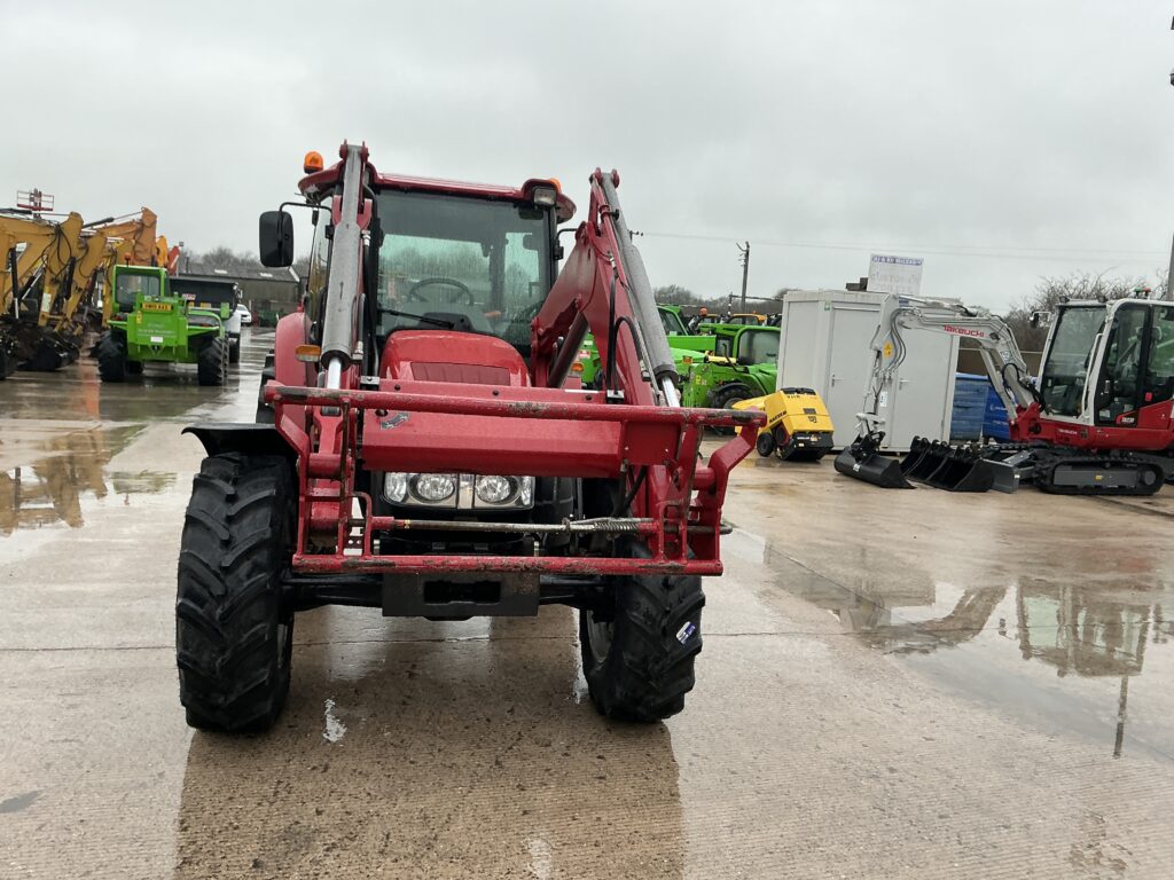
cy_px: 440
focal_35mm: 28
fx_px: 950
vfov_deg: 49.7
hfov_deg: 63.4
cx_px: 587
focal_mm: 3
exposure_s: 1/122
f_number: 1.8
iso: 25
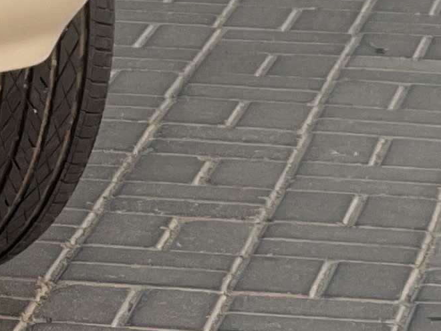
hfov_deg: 4.9
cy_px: -399
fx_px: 4981
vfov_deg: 3.8
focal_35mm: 391
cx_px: -762
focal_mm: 7.5
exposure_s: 1/121
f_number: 2.2
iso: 25
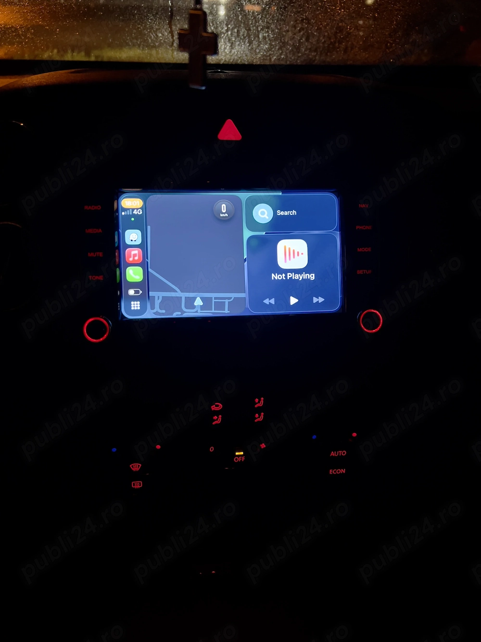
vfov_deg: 67.3
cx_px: 240
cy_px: 321
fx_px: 482
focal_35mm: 26
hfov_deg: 53.0
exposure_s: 1/50
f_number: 1.5
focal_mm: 5.7
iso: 250
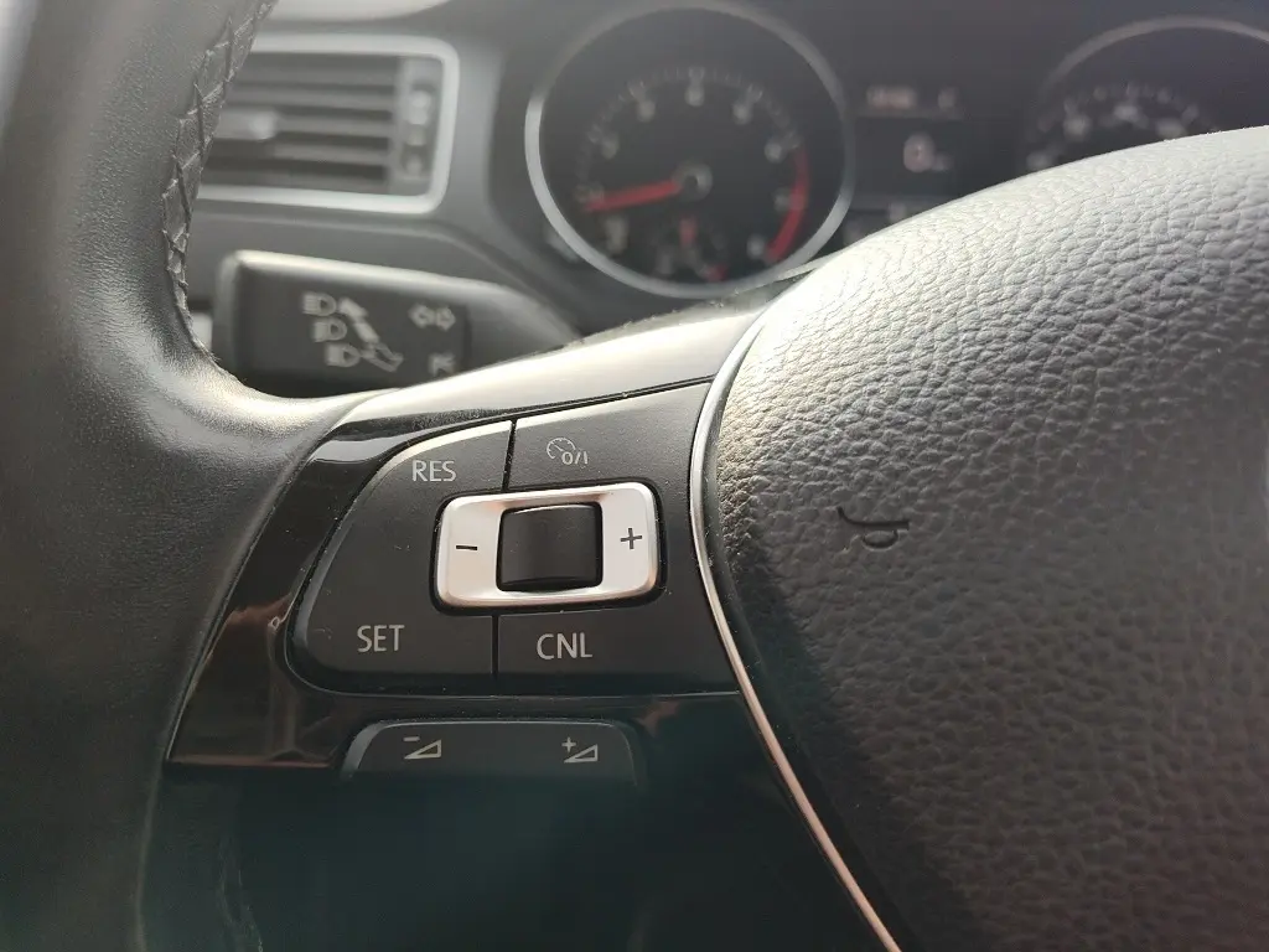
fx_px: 843
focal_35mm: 23
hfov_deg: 73.9
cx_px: 634
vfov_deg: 58.9
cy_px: 476
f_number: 1.8
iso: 100
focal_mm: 5.56
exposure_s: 1/262
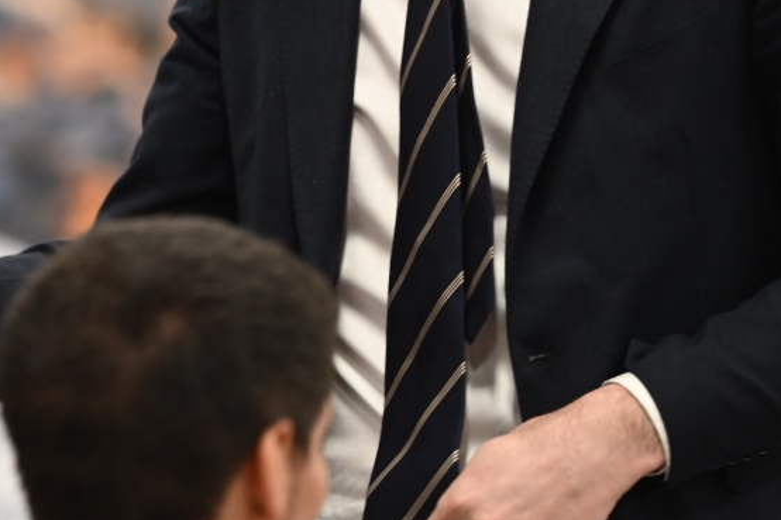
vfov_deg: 3.5
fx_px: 8566
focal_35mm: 395
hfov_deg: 5.2
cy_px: 24
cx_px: -56
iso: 800
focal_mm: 135
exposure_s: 1/200
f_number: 1.8
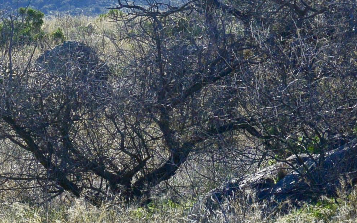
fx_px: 3474
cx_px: -43
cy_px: -21
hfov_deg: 5.9
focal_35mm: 357
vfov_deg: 3.7
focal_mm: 42.7
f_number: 5
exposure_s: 1/1000
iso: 160
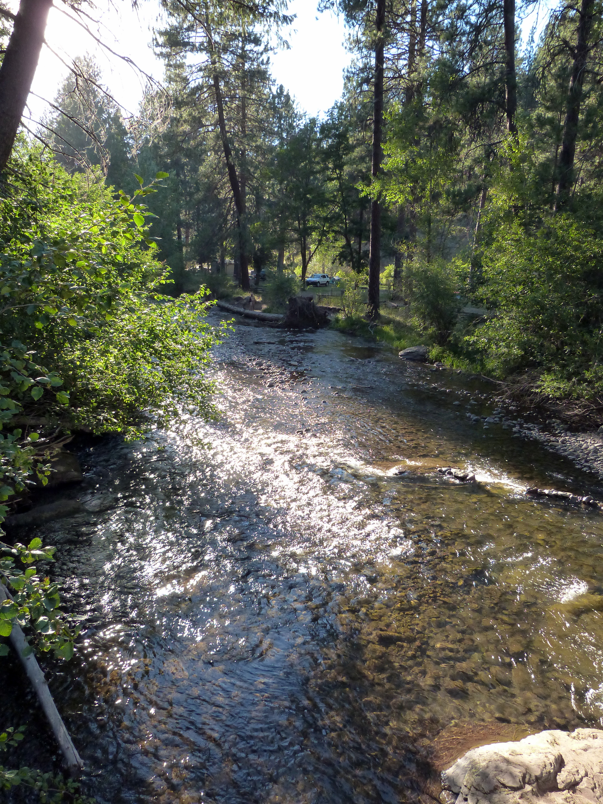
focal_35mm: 25
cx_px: 302
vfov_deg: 69.4
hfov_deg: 54.9
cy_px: 402
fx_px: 581
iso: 320
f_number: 4
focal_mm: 4.5
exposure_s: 1/200
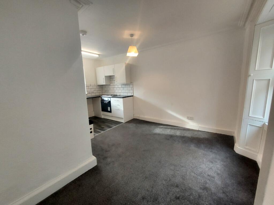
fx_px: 103
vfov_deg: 89.9
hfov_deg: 106.2
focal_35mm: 13
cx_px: 137
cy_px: 102
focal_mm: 1.42
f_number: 2.2
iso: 100
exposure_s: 1/50
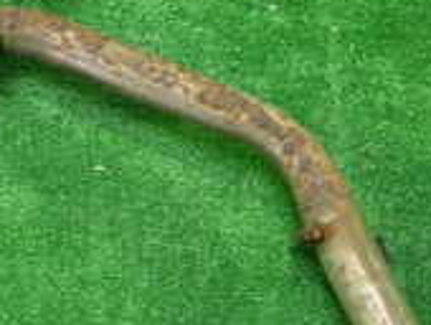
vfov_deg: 16.8
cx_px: -51
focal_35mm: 88
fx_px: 1097
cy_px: 168
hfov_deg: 21.1
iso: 400
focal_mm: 4.5
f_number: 2
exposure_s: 1/30
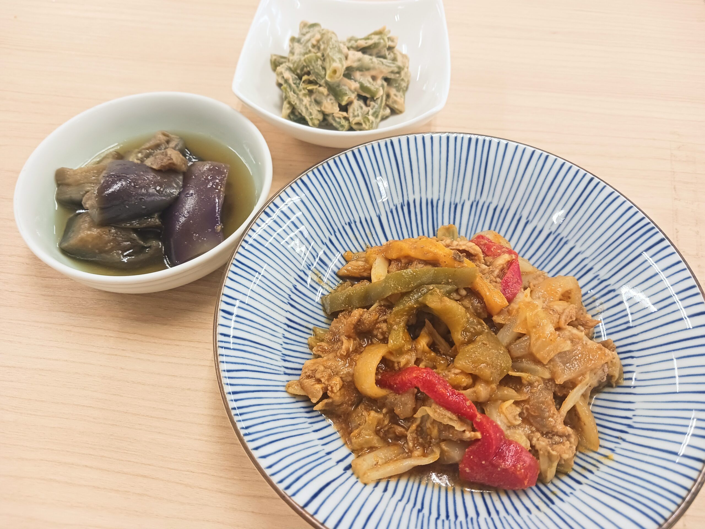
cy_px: 264
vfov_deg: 51.4
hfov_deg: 65.3
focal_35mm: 27
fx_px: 550
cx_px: 352
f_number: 1.8
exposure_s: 1/60
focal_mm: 4
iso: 320
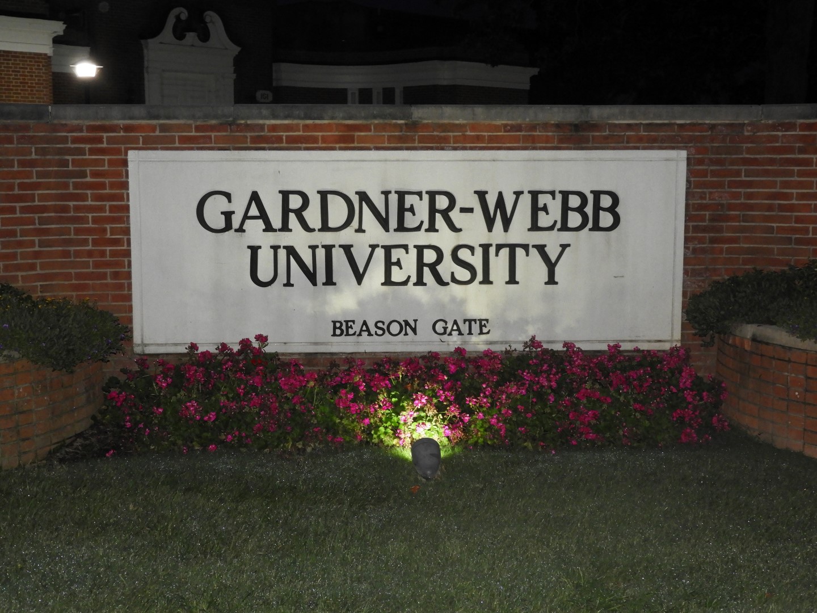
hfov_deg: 38.2
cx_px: 408
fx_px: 1180
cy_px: 306
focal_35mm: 50
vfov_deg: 29.1
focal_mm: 9
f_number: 4
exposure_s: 1/30
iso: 500
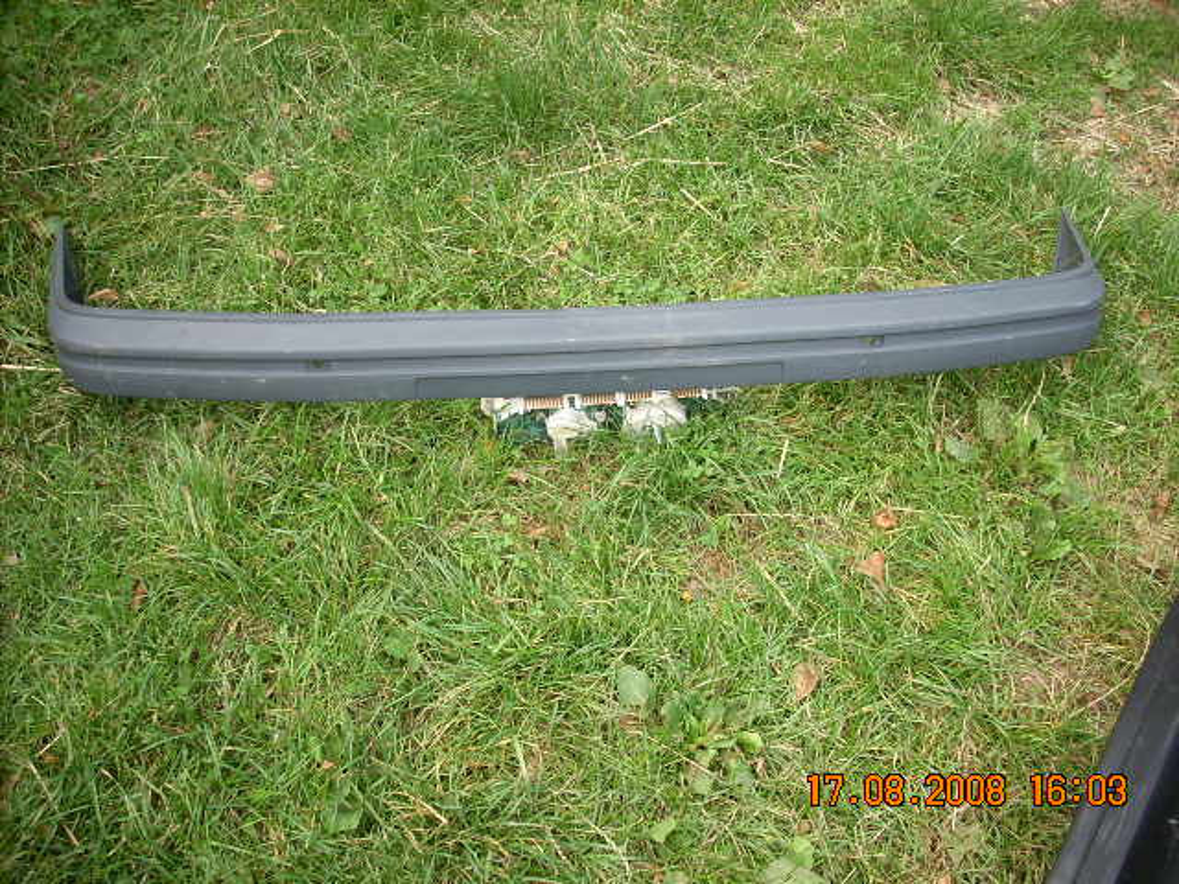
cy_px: 442
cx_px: 590
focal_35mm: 37
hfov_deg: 50.1
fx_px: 1260
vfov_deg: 38.7
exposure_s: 1/42.4
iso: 64
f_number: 2.8
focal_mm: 6.2
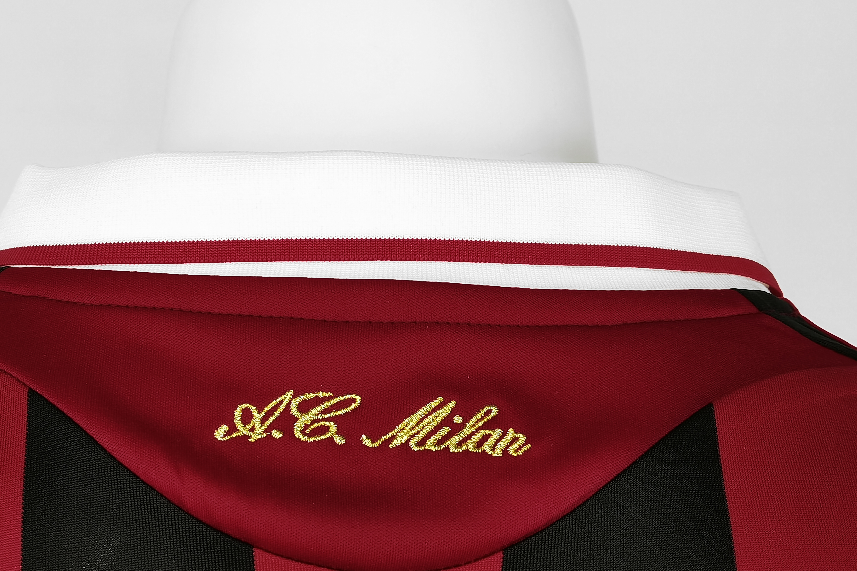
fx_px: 1452
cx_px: 351
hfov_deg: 32.8
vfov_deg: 22.3
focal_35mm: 61
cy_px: 279
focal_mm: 5.58
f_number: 1.8
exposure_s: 1/60
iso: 200
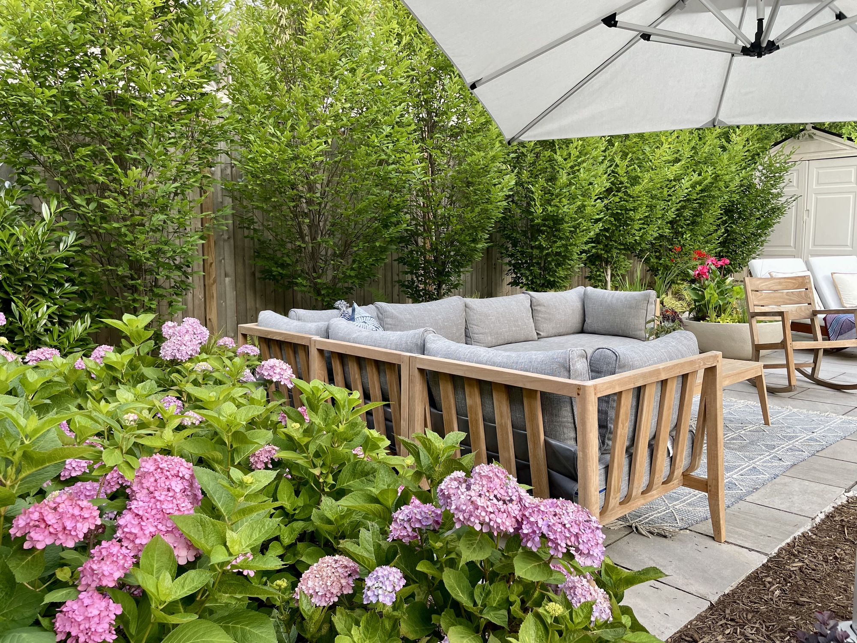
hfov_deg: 67.3
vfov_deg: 53.1
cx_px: 428
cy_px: 322
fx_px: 644
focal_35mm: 26
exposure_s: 1/121
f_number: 1.6
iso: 125
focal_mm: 4.2
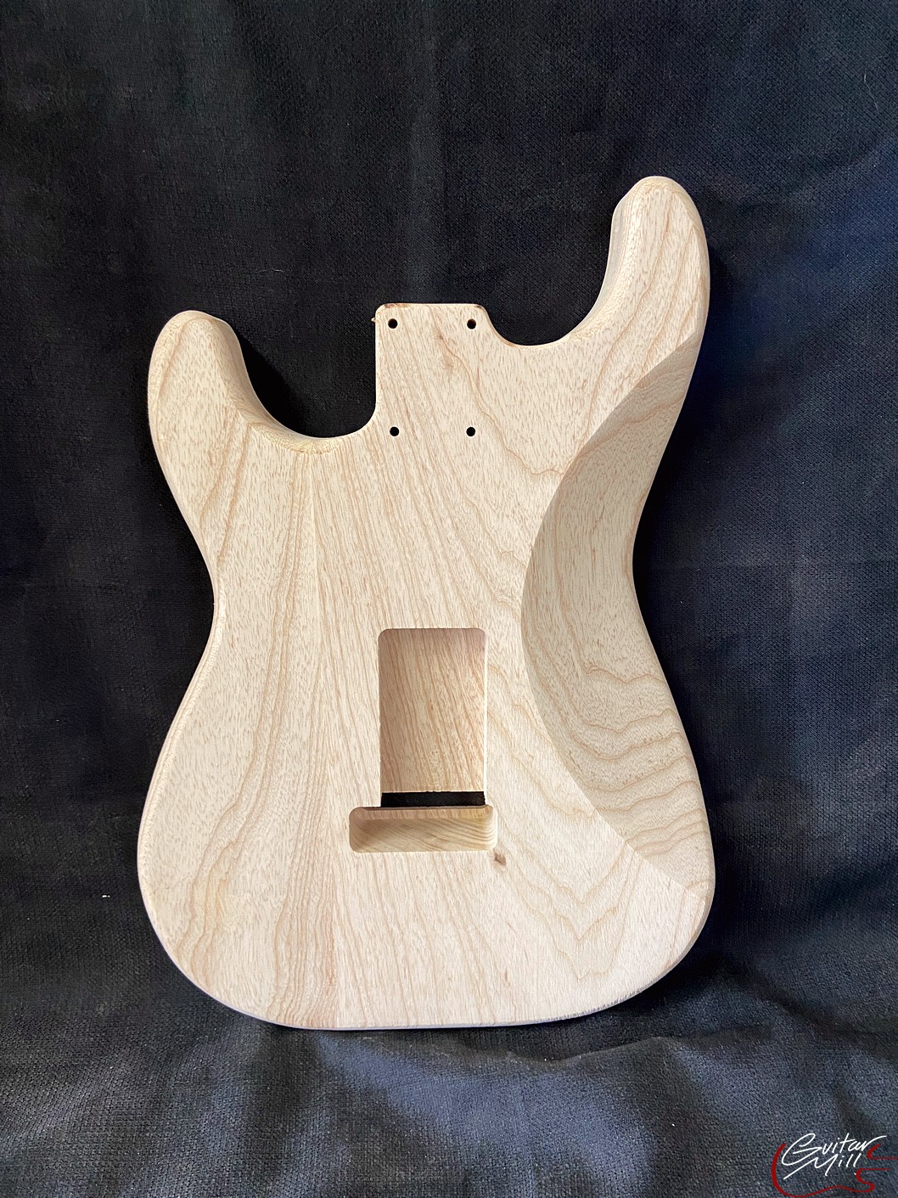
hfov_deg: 53.1
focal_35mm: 26
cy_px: 599
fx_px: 899
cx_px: 449
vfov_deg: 67.3
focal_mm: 4.25
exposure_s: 1/60
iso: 250
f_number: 1.8
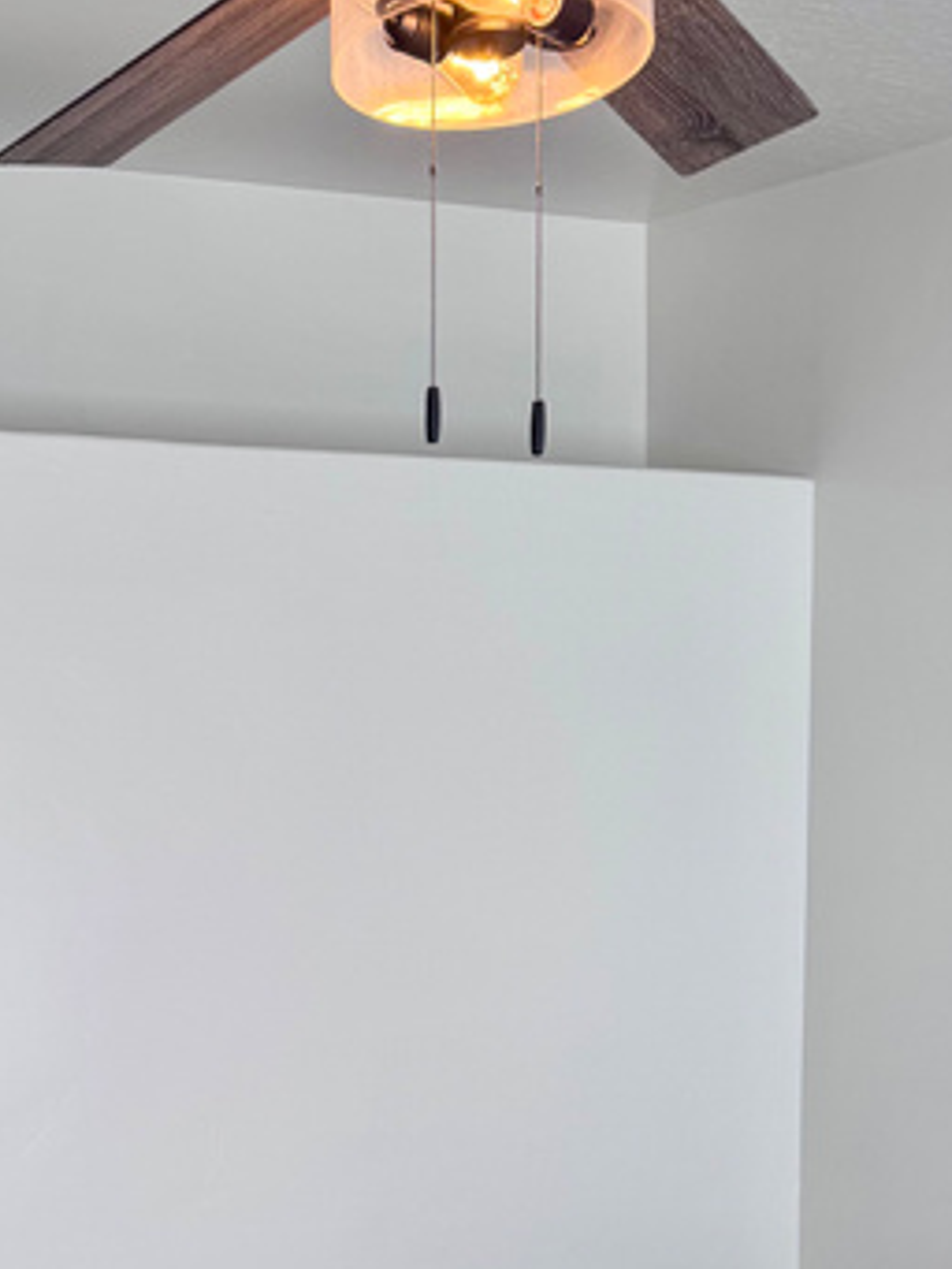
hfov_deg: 26.1
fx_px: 1979
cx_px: 86
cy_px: 1098
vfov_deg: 33.9
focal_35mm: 54
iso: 64
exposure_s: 1/120
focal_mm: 6.76
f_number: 1.78
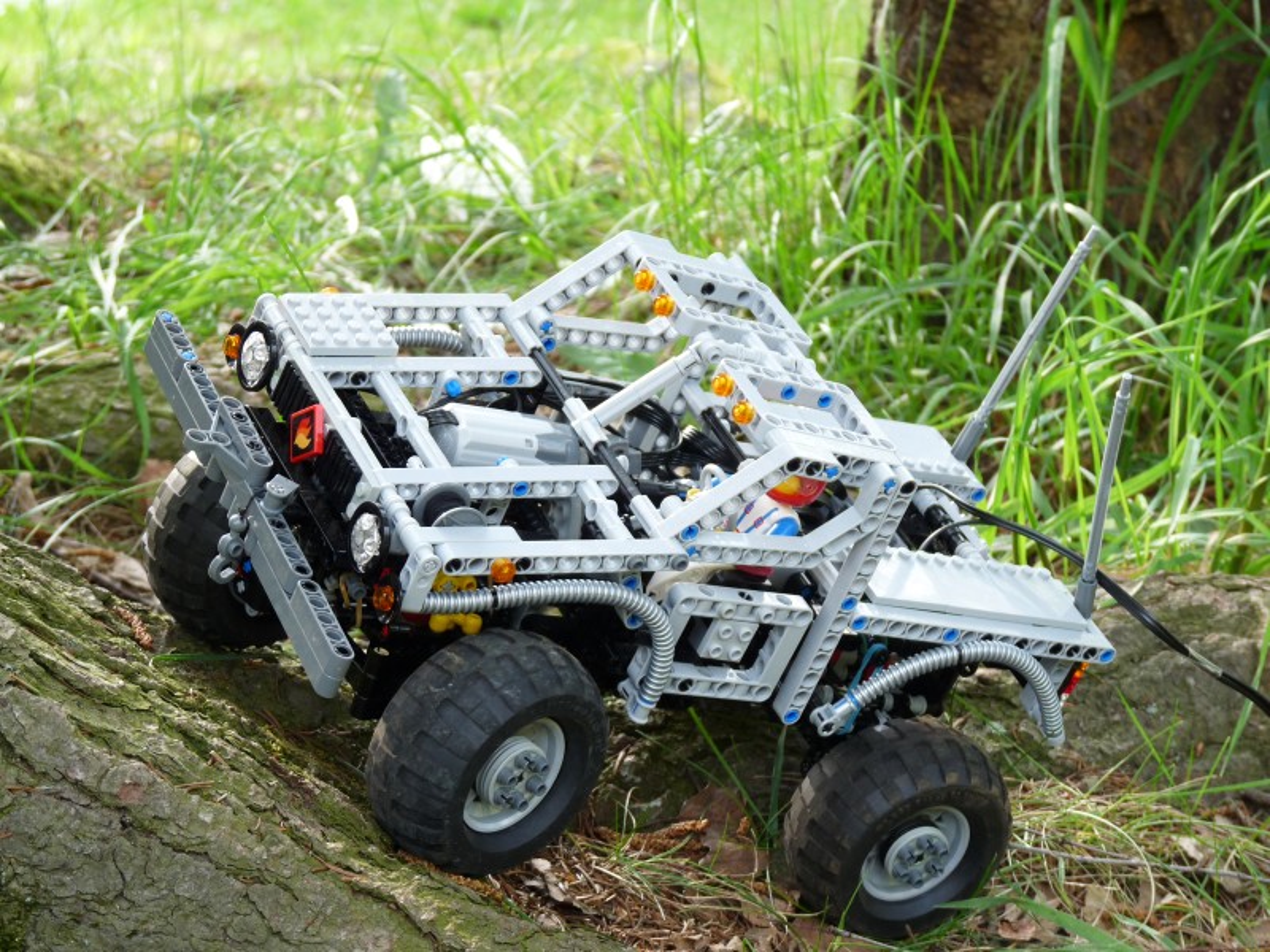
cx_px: 635
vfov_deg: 14.6
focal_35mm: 101
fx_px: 3706
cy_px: 476
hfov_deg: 19.4
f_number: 3.6
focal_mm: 18
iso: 100
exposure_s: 1/40
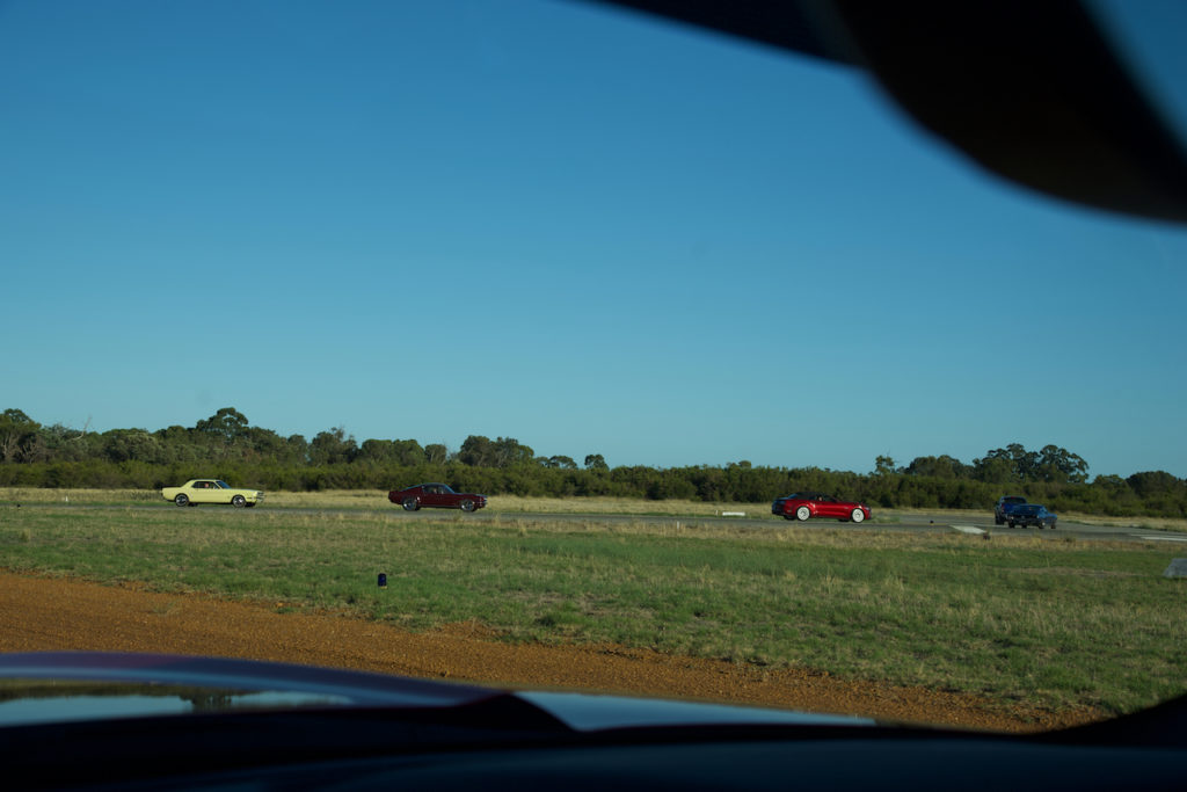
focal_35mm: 50
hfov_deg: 39.6
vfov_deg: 27.0
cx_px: 594
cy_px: 396
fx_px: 1649
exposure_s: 1/400
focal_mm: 50
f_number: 10
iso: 200
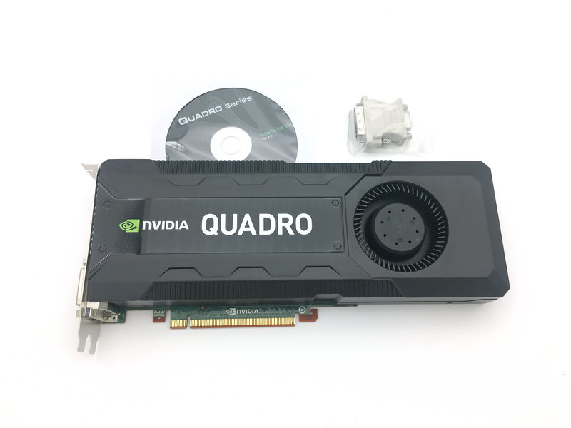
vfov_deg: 48.2
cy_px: 214
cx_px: 286
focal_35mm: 29
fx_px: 478
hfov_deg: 61.7
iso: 25
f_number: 2.2
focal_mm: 4.15
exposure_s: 1/493
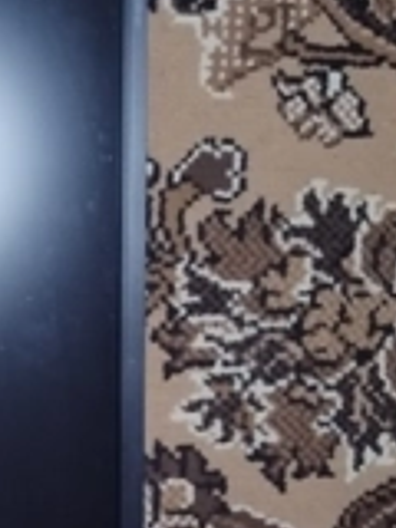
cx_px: -69
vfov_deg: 29.4
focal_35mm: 65
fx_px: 991
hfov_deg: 21.1
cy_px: 386
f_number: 1.8
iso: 955
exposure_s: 1/25
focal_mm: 4.75
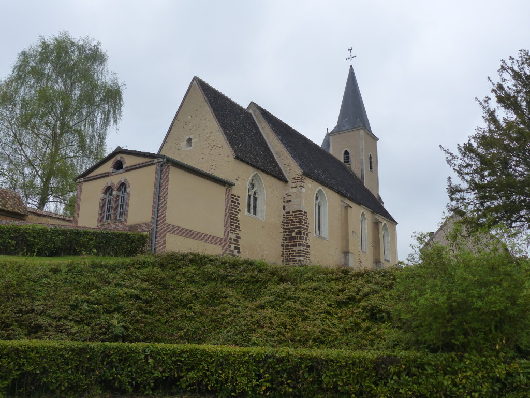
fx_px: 490
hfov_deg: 56.8
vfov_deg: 44.2
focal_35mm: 32
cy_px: 199
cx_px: 265
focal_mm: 5.7
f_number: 3.5
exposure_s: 1/125
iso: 160
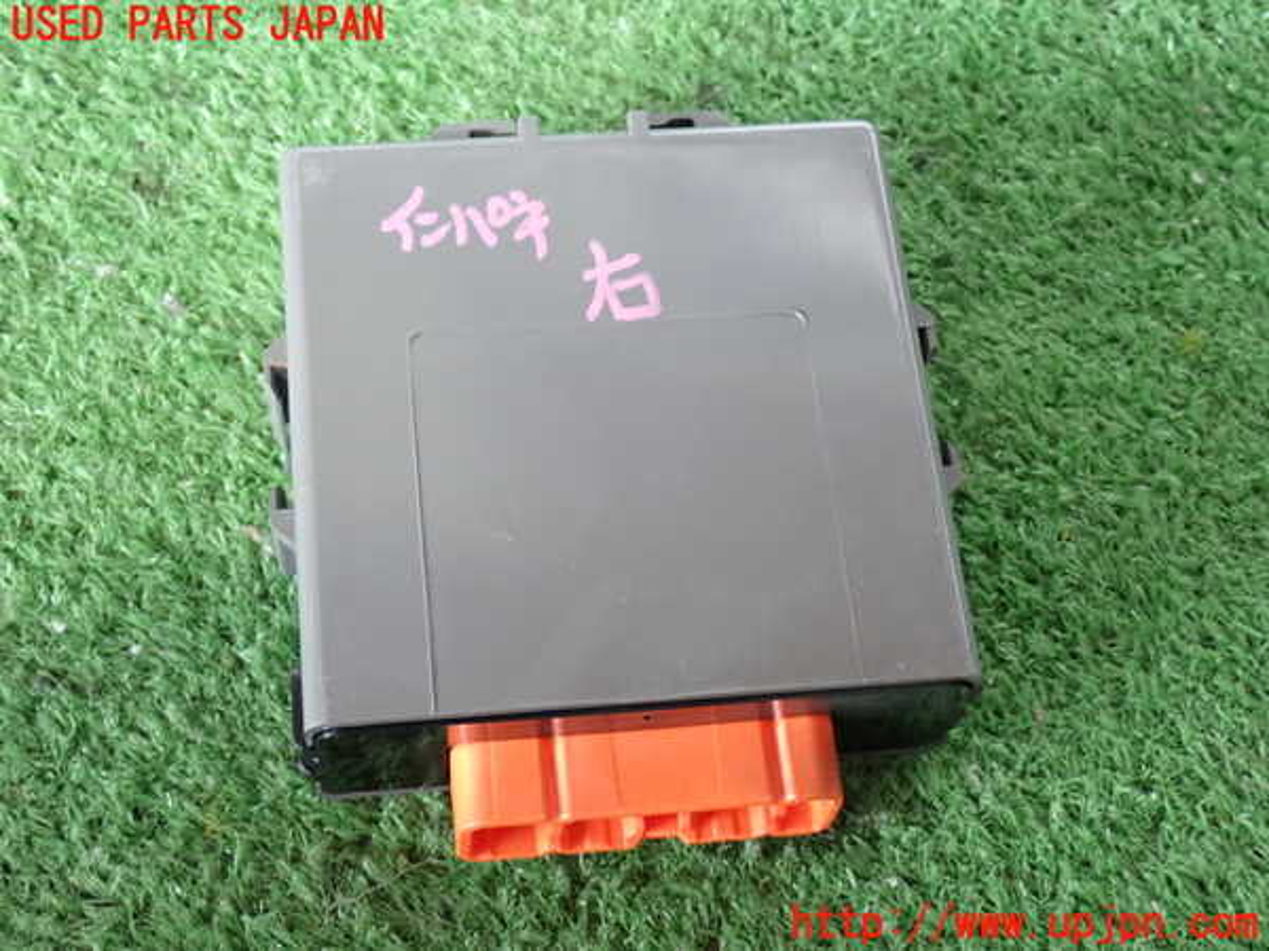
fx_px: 2126
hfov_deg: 33.2
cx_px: 634
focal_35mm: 58
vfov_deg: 25.2
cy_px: 476
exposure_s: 1/25
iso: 800
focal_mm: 10.35
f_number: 3.5
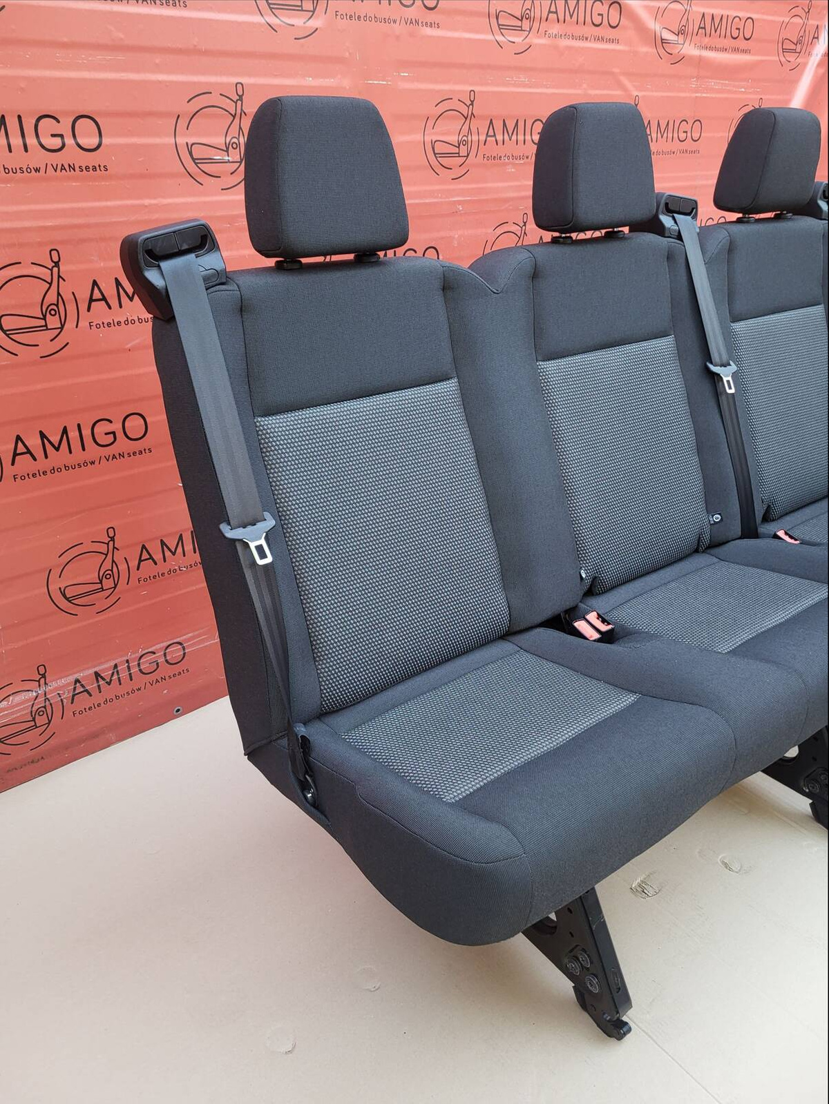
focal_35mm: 26
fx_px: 830
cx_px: 414
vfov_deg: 67.3
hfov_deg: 53.1
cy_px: 552
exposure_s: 1/100
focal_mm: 5.4
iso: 125
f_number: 1.8
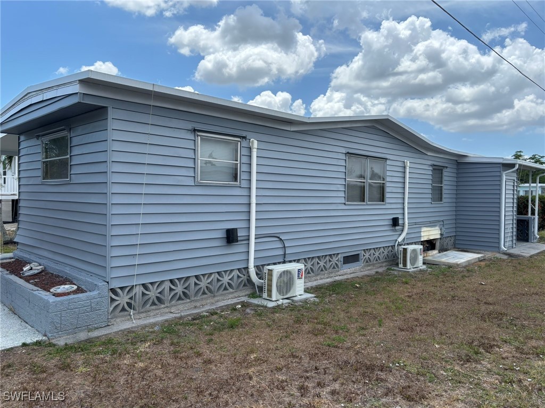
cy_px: 204
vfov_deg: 53.1
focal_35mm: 26
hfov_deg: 67.3
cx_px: 272
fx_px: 409
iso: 50
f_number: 1.6
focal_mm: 5.96
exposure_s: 1/3021
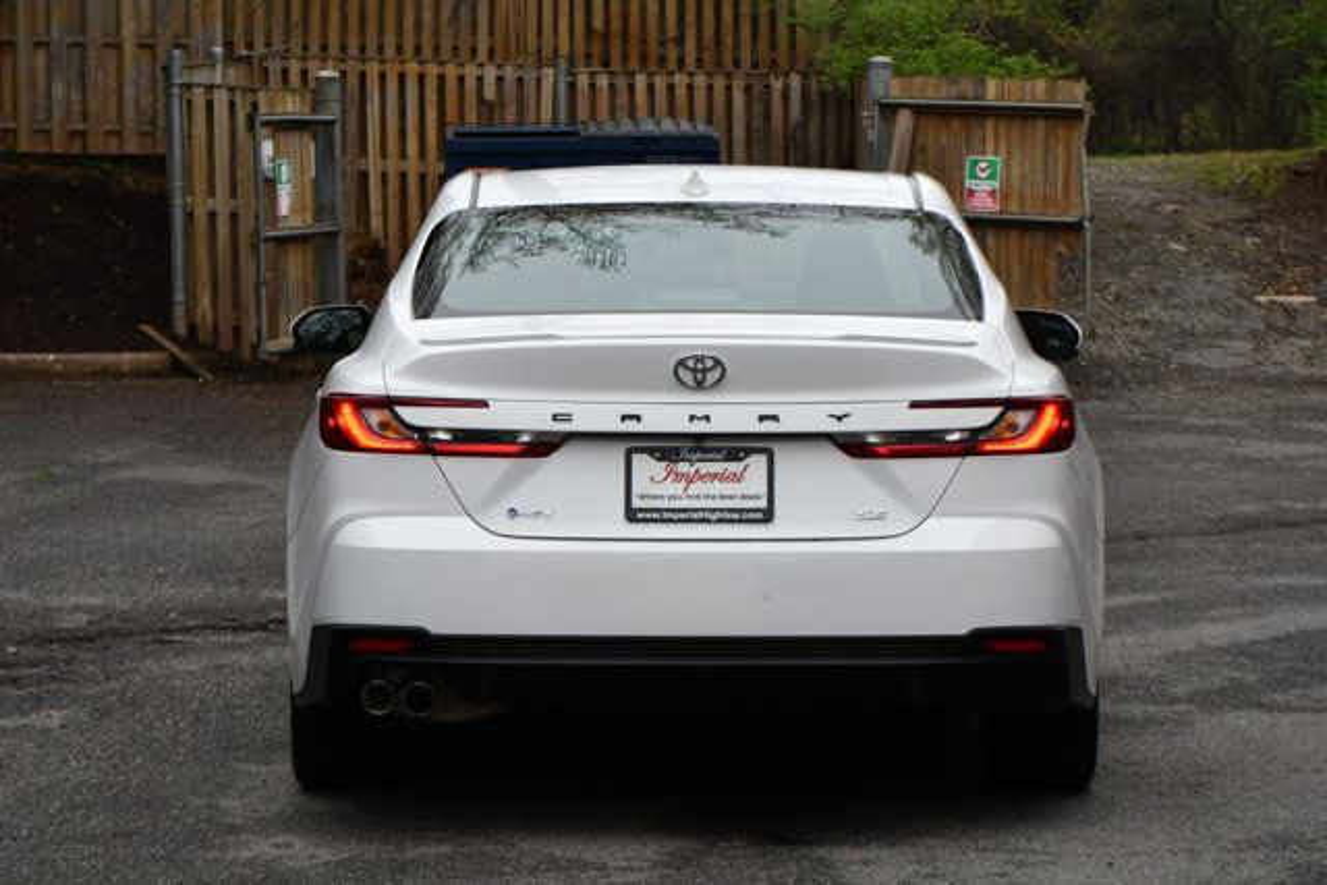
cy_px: 442
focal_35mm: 129
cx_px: 664
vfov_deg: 10.6
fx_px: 4756
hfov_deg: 15.9
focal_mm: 86
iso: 200
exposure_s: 1/250
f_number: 5.6
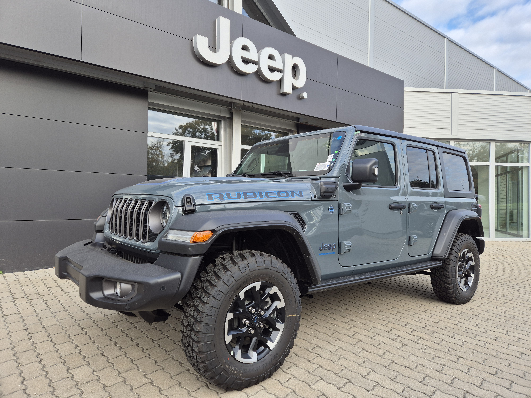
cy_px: 199
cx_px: 266
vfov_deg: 58.9
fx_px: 353
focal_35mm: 23
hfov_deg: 73.9
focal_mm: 5.4
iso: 25
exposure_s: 1/528
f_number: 1.8
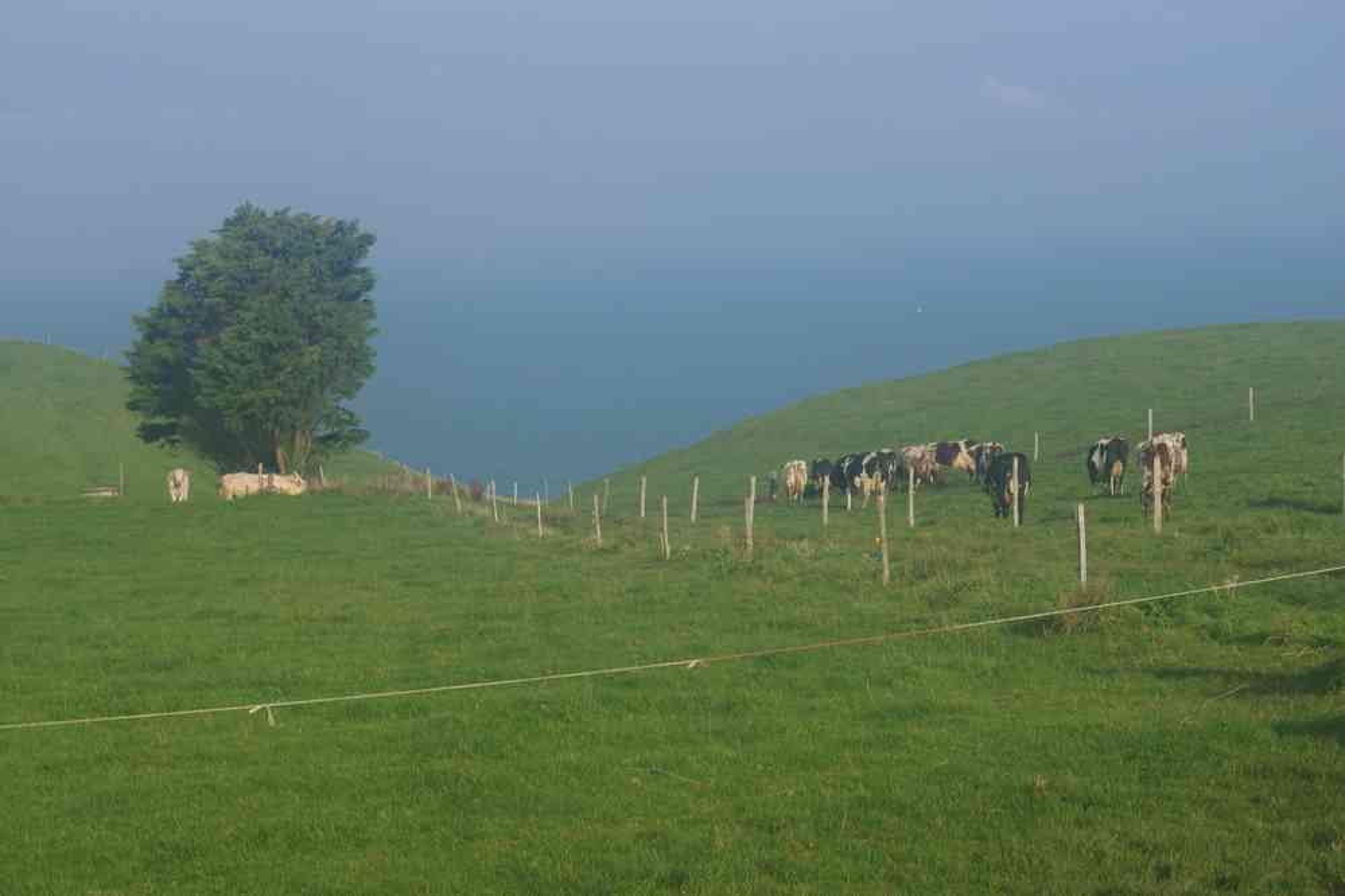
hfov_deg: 24.6
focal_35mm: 82
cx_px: 672
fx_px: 3082
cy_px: 448
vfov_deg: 16.6
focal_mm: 55
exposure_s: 1/100
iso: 200
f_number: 11
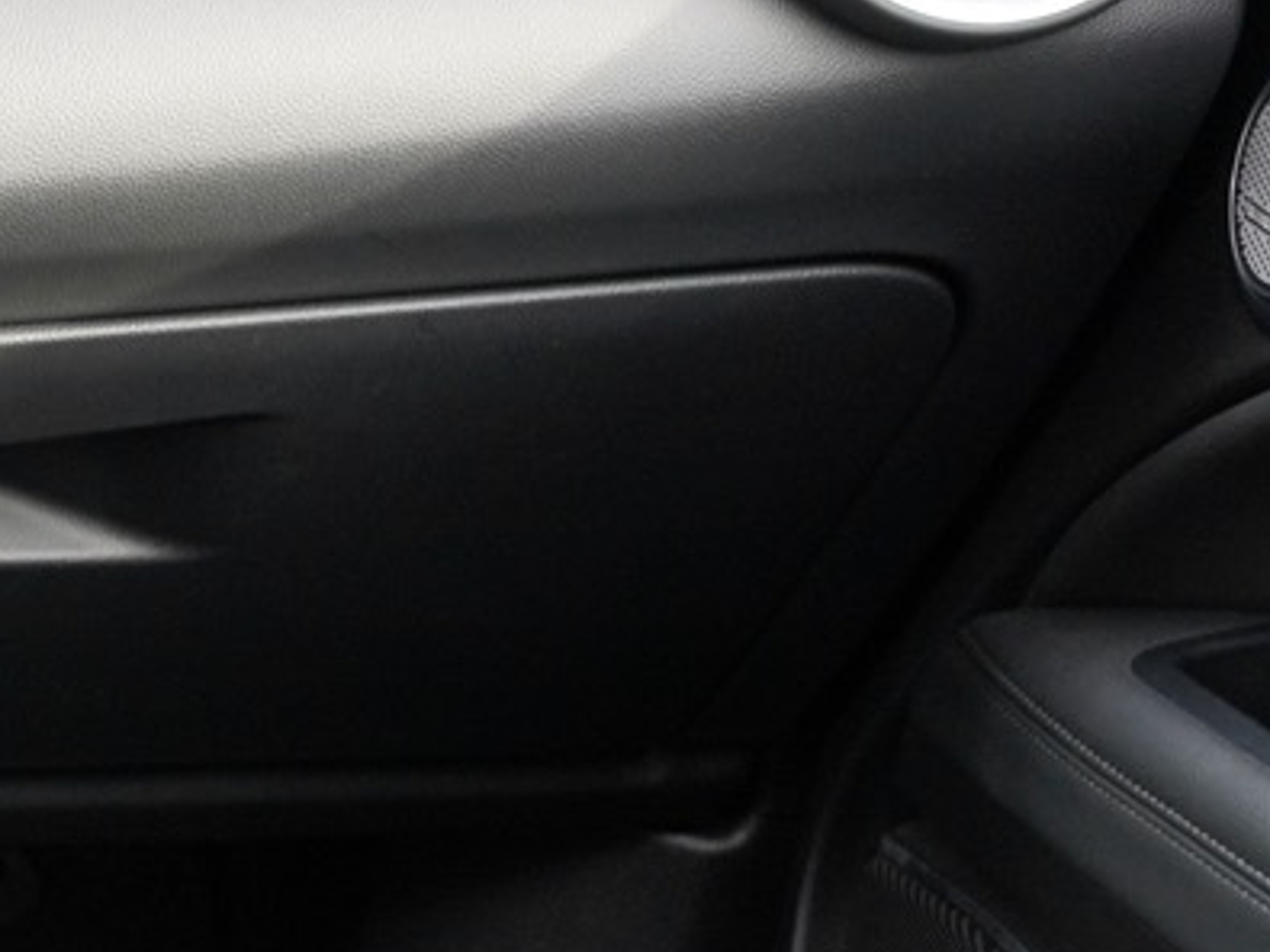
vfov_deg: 10.1
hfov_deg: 11.5
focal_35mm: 145
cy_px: 942
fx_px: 5318
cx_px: -1698
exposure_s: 1/40
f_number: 6.3
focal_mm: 31
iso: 500
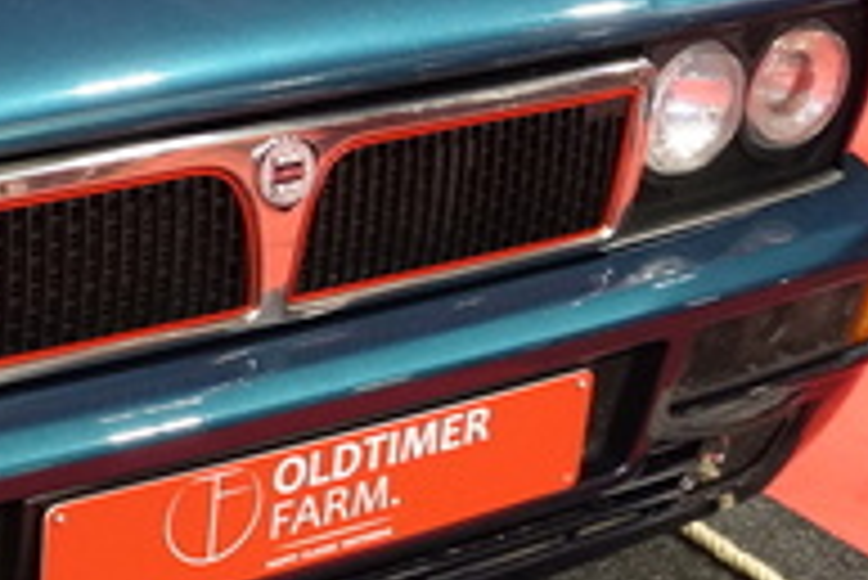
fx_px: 2172
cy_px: 126
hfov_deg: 20.8
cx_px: -234
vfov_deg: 15.1
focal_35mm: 90
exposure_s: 1/80
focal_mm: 10.51
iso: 2000
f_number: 2.5
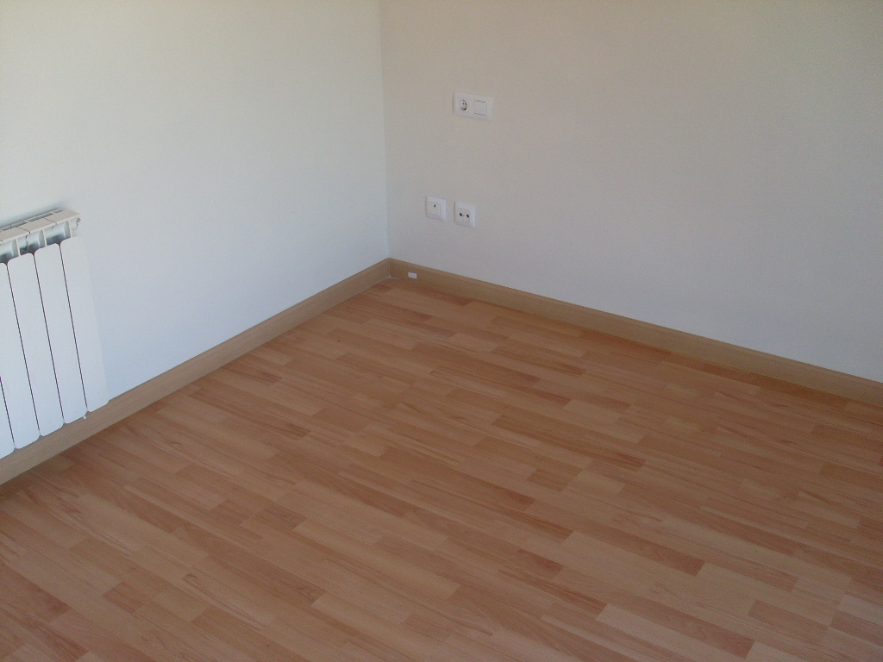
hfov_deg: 49.0
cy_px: 331
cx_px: 442
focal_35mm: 38
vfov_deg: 37.7
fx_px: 969
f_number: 3
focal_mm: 6.3
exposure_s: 1/90
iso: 100
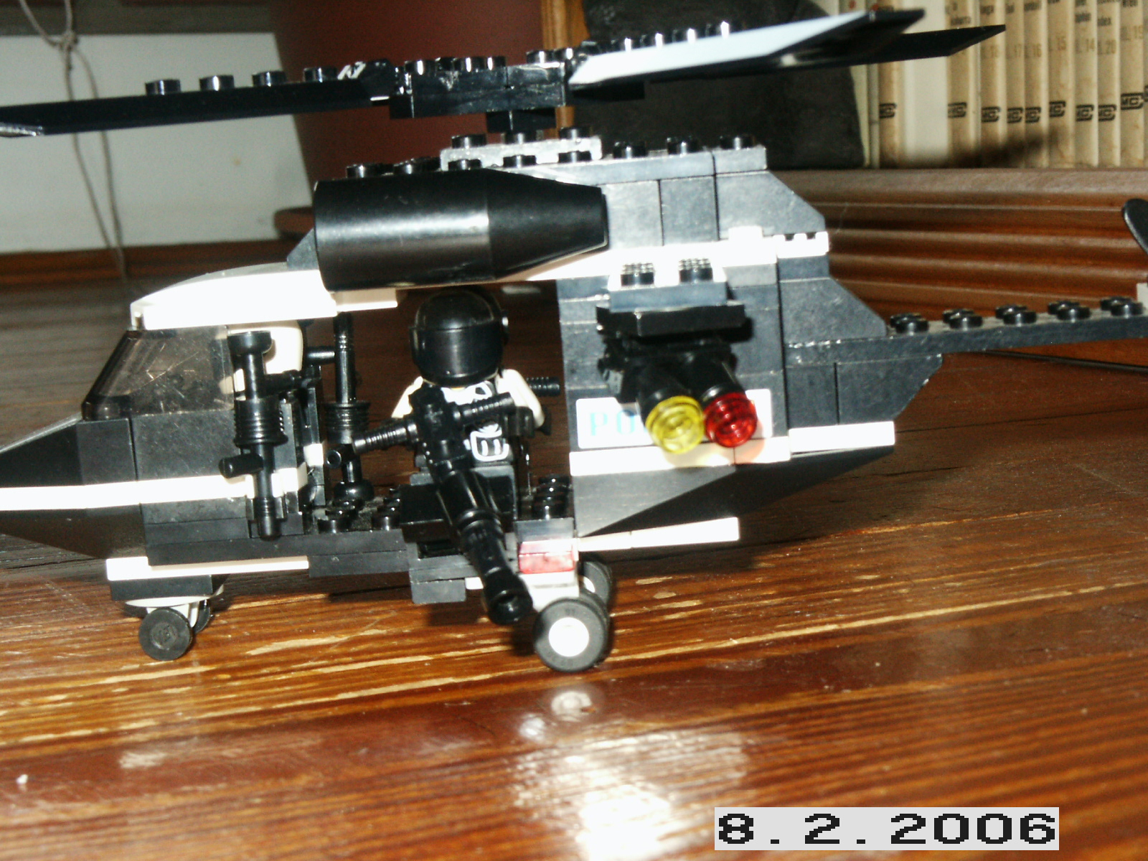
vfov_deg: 19.1
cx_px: 574
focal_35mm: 77
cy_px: 430
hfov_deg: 25.3
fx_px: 2554
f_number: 8
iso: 200
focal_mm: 15.4
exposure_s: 1/60
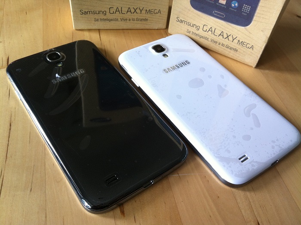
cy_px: 112
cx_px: 150
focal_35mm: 35
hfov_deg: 52.7
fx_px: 304
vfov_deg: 40.6
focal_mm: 3.85
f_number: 2.8
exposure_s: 1/20
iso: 80
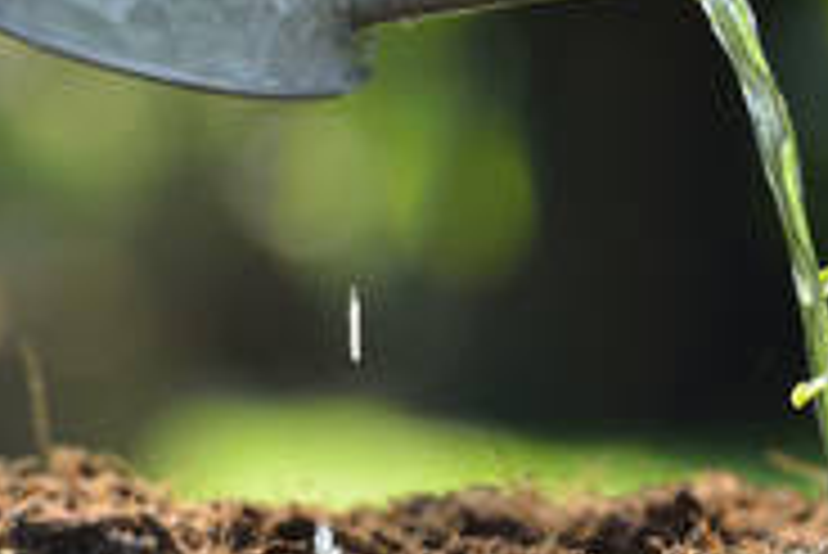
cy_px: 230
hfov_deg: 4.2
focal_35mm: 488
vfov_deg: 2.8
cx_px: 788
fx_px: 11233
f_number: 5.6
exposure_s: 1/80
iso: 100
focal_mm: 200
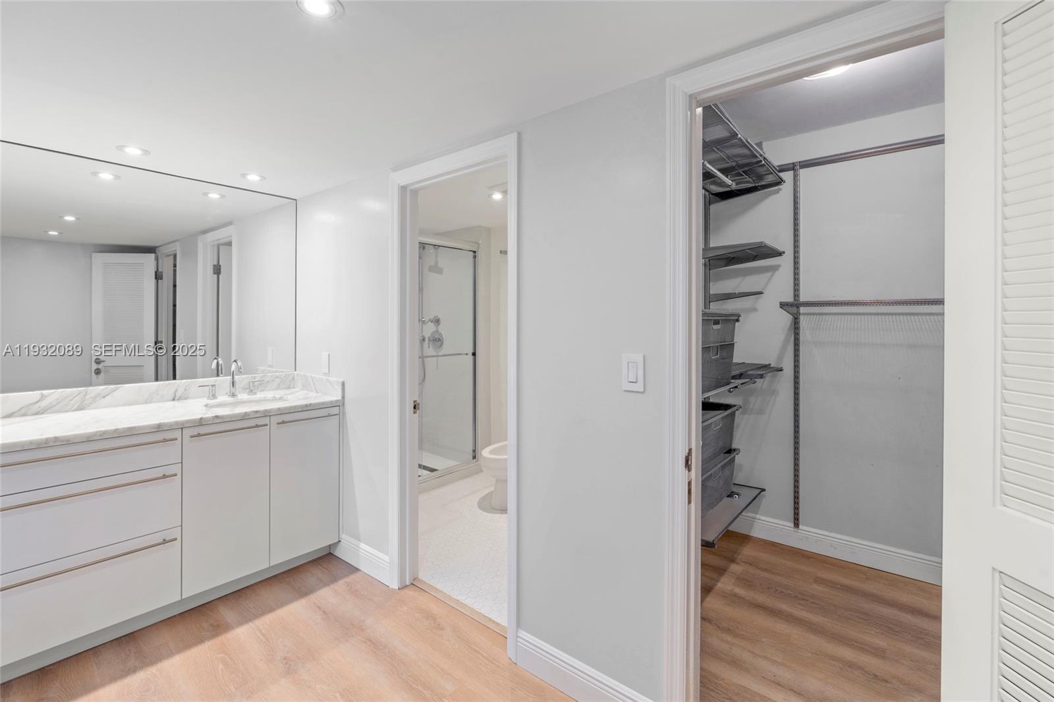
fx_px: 468
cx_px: 527
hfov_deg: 96.7
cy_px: 351
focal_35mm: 16
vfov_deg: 73.7
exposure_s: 1/2
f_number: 9
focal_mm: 16
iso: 200
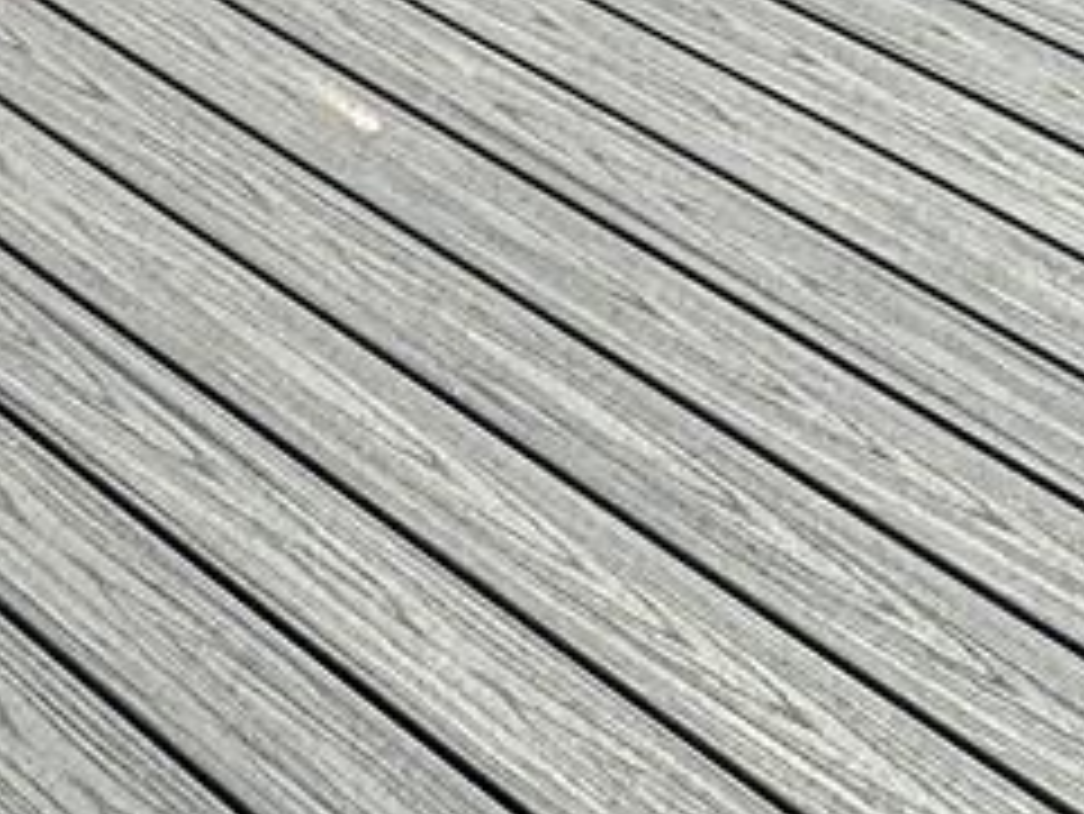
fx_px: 2914
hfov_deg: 19.7
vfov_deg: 11.2
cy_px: -1498
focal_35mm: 93
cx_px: -256
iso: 50
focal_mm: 2.22
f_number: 2.2
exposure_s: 1/1276
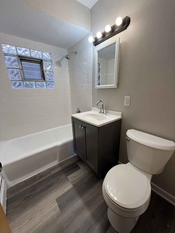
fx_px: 94
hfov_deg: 85.7
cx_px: 88
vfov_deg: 102.1
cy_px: 116
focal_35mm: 14
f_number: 2.2
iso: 125
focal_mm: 2.22
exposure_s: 1/120
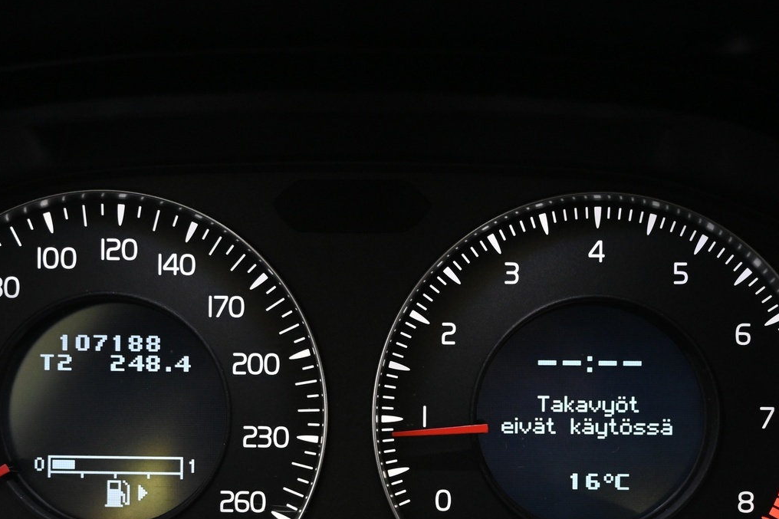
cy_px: 411
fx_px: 1294
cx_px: 346
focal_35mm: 60
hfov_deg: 33.5
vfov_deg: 22.4
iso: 2200
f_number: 4.2
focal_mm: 25
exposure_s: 1/40
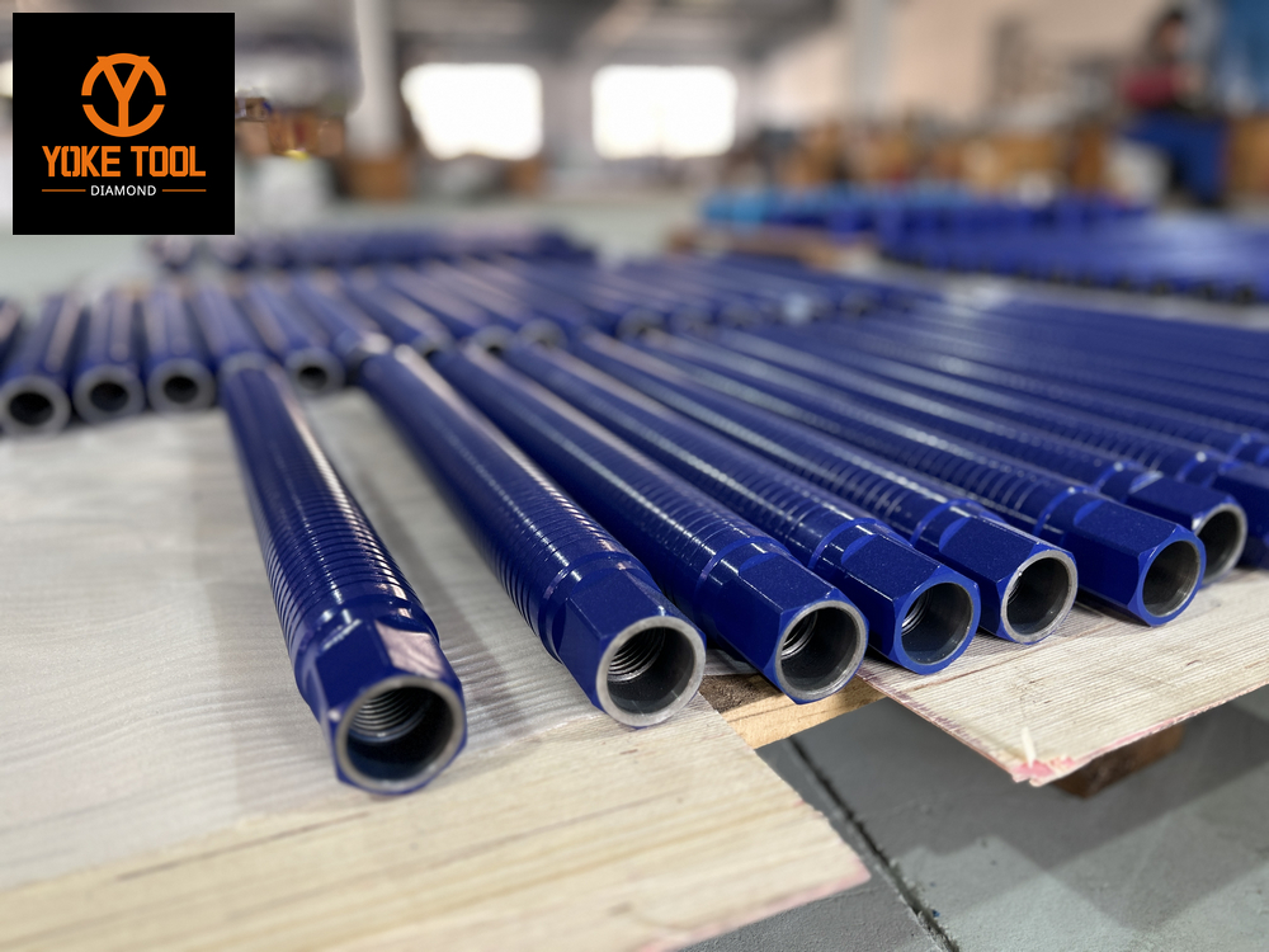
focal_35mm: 26
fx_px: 953
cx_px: 634
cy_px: 476
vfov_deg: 53.1
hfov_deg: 67.3
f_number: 1.5
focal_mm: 5.7
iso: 80
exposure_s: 1/50
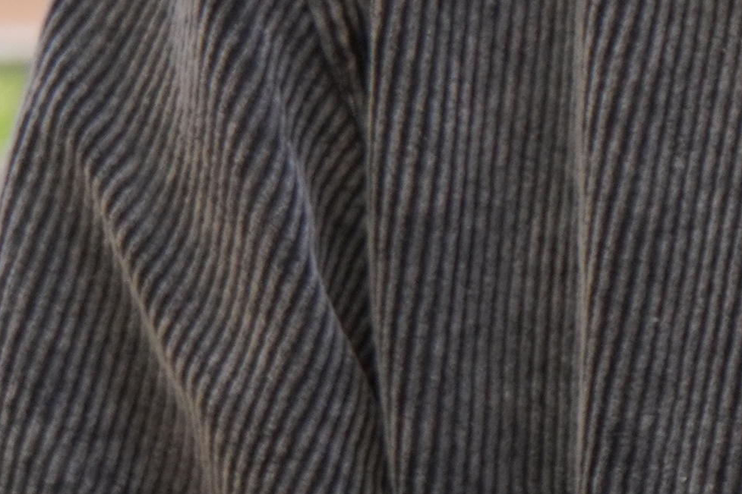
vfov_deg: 3.9
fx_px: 7121
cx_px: 1333
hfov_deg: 5.9
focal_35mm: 346
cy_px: -648
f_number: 5
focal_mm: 45
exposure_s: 1/160
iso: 400
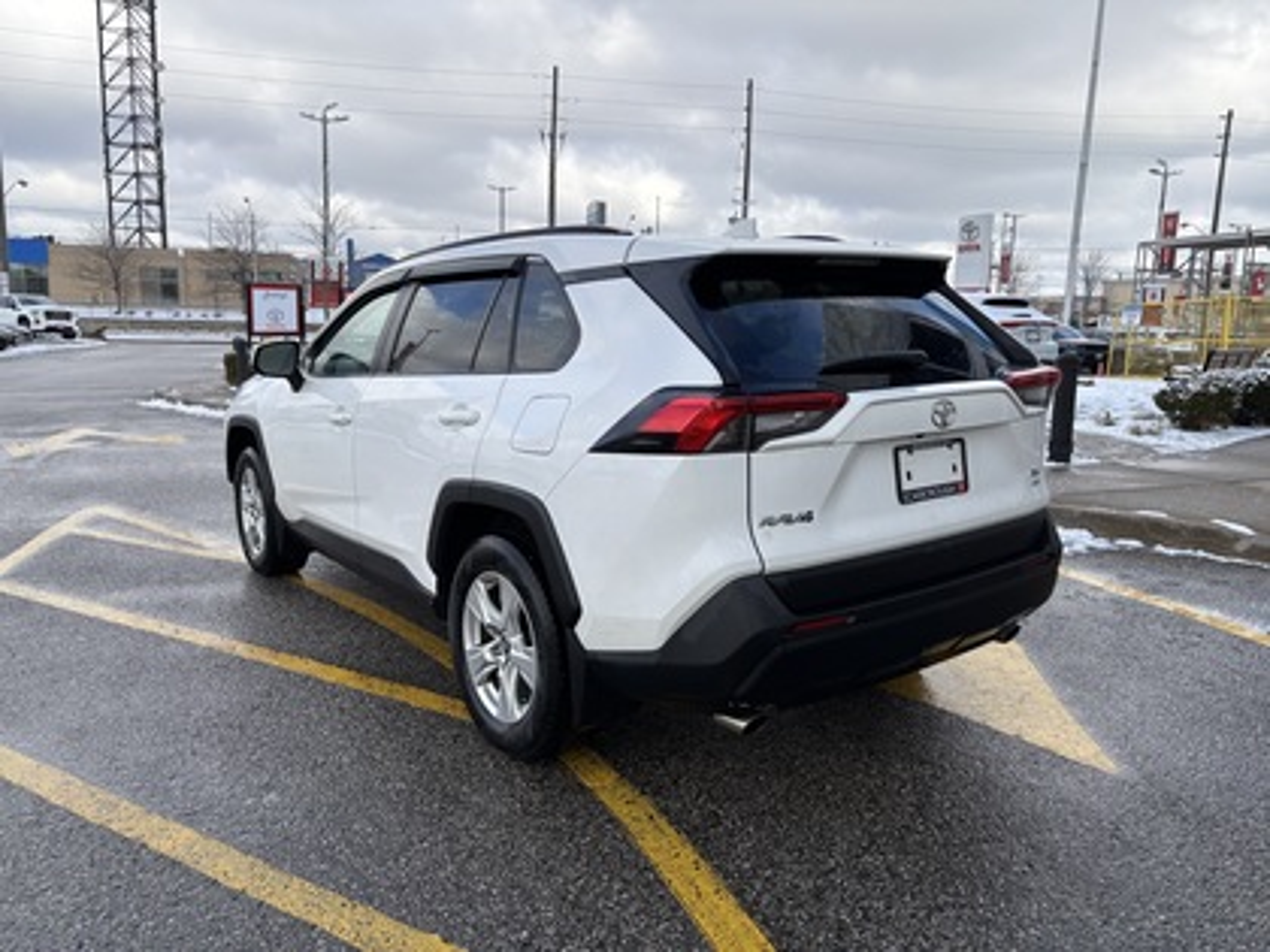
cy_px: 476
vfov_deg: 53.1
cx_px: 635
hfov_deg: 67.3
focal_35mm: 26
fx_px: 954
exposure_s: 1/2062
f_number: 1.6
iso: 50
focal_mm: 5.96
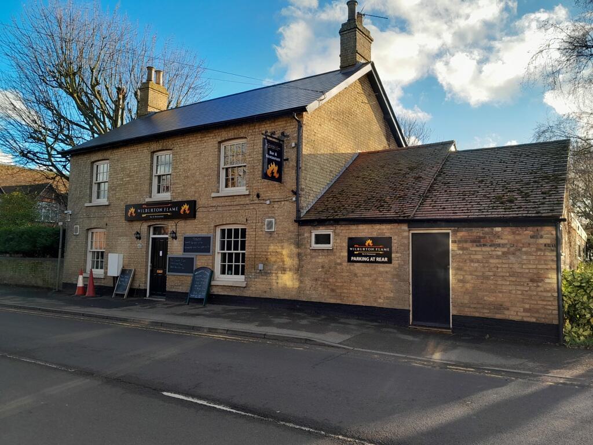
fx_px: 463
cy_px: 222
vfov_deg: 51.4
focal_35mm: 27
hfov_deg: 65.3
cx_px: 296
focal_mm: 4
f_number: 1.8
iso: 40
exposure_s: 1/113
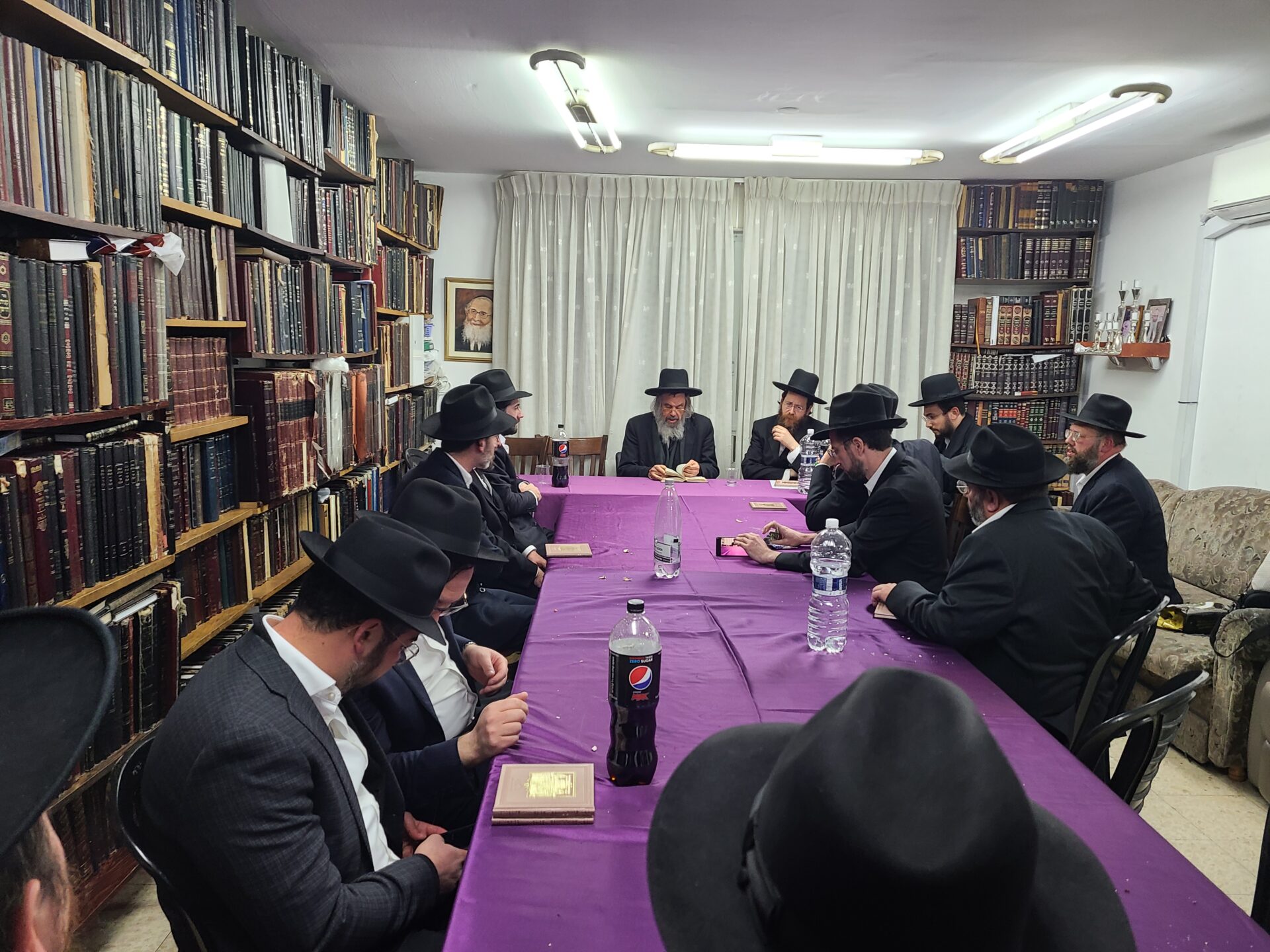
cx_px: 635
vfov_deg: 53.1
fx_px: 954
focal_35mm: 26
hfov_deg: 67.3
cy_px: 476
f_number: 1.8
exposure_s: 1/50
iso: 100
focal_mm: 5.4
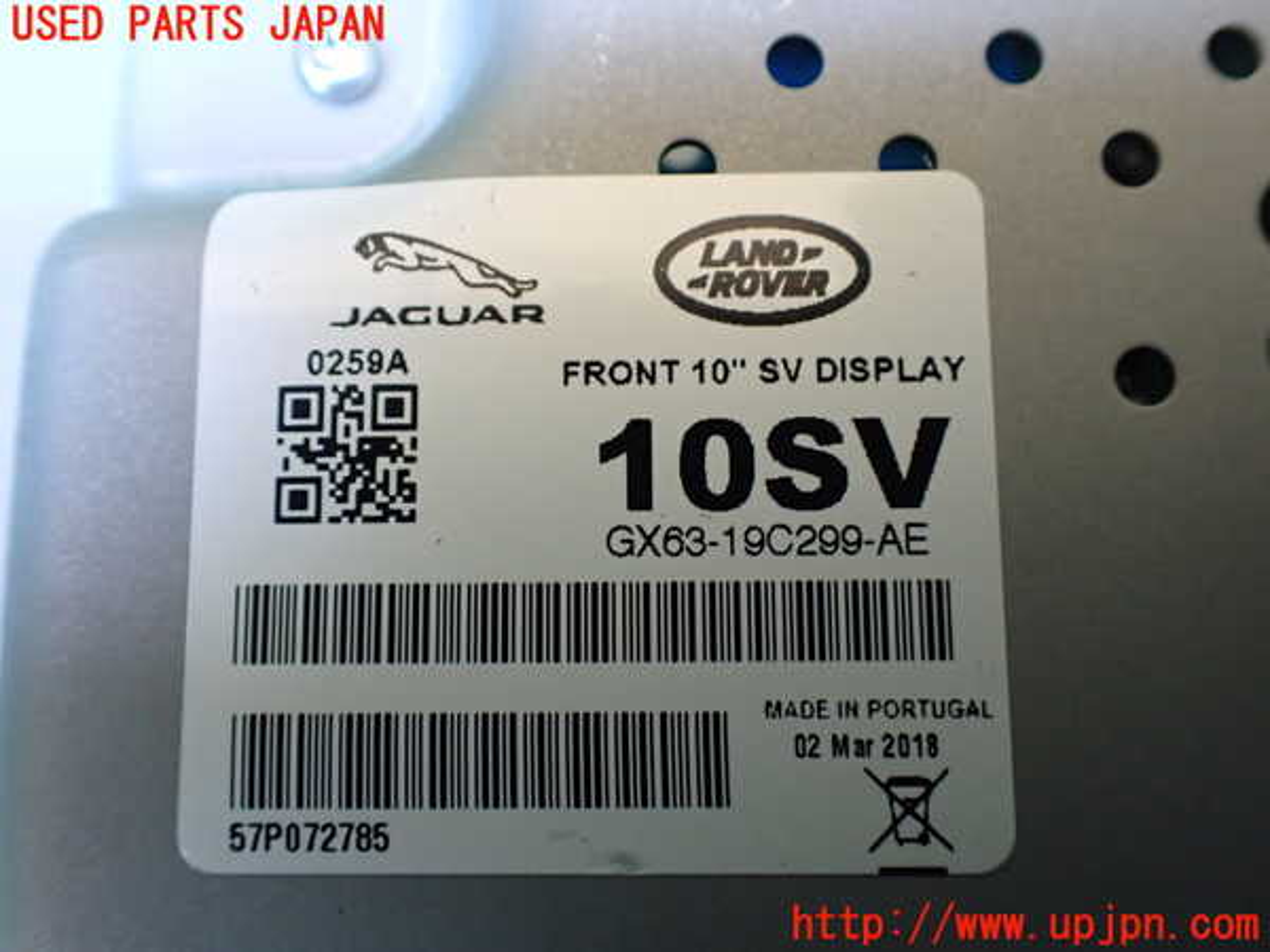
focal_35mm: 30
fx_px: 1101
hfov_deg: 60.0
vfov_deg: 46.8
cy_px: 476
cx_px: 635
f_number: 2.3
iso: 640
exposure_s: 1/125
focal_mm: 5.4
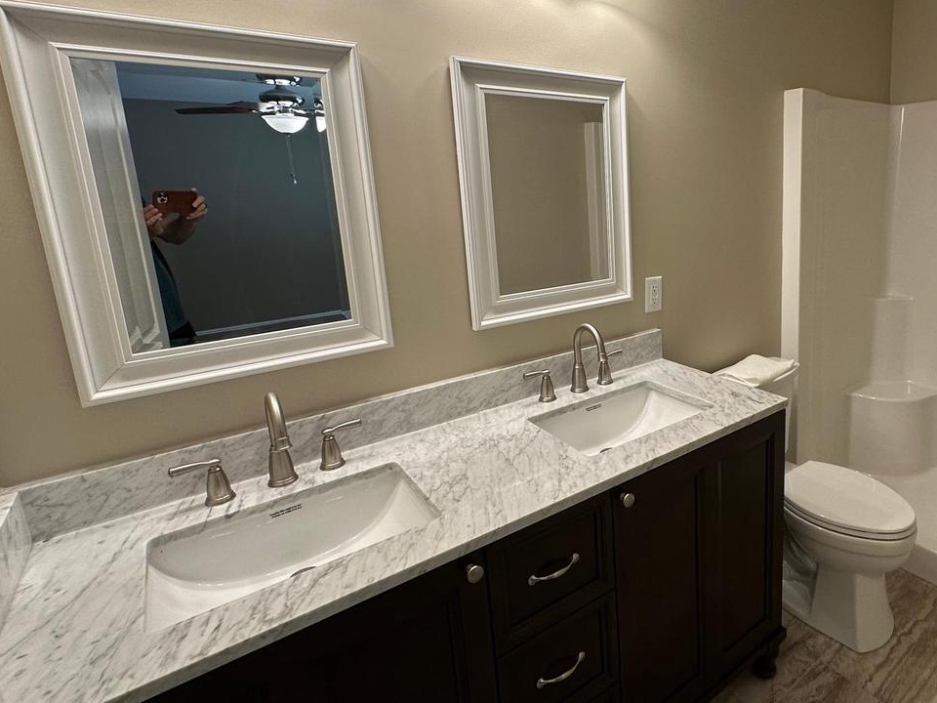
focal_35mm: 21
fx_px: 568
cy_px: 294
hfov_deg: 75.5
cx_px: 652
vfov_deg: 63.1
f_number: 2.2
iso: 100
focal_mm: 2.22
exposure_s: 1/120
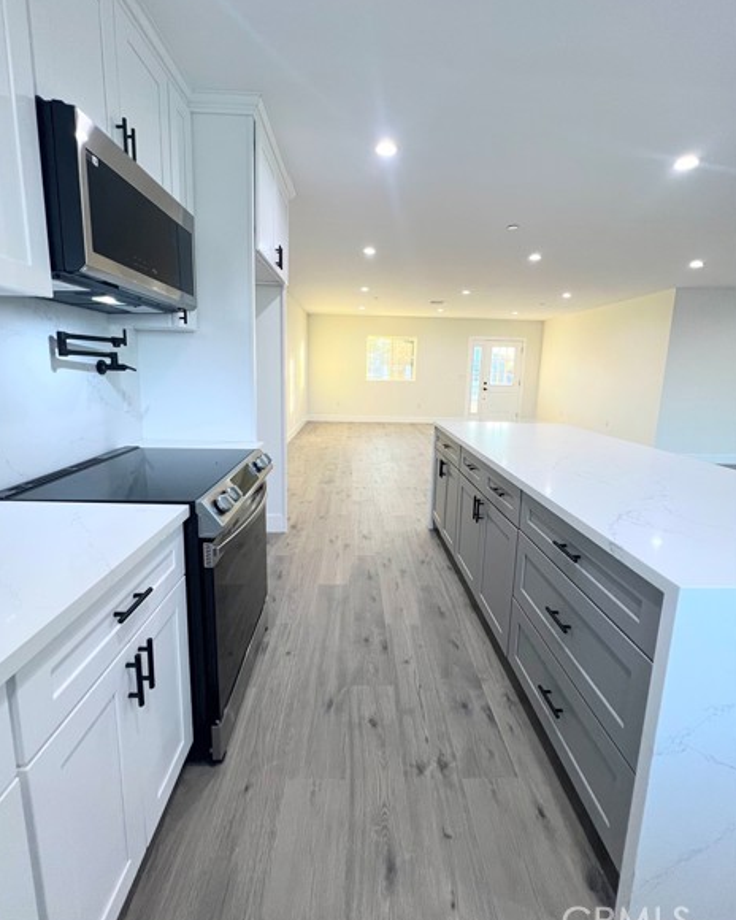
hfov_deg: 88.0
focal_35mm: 14
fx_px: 381
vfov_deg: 100.6
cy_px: 436
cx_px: 365
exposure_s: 1/120
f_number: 1.8
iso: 160
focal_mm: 1.57
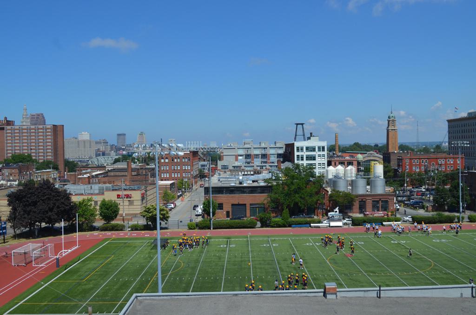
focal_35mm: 36
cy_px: 158
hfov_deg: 53.2
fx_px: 475
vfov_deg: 36.7
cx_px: 238
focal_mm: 24
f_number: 7.1
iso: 400
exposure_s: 1/1600
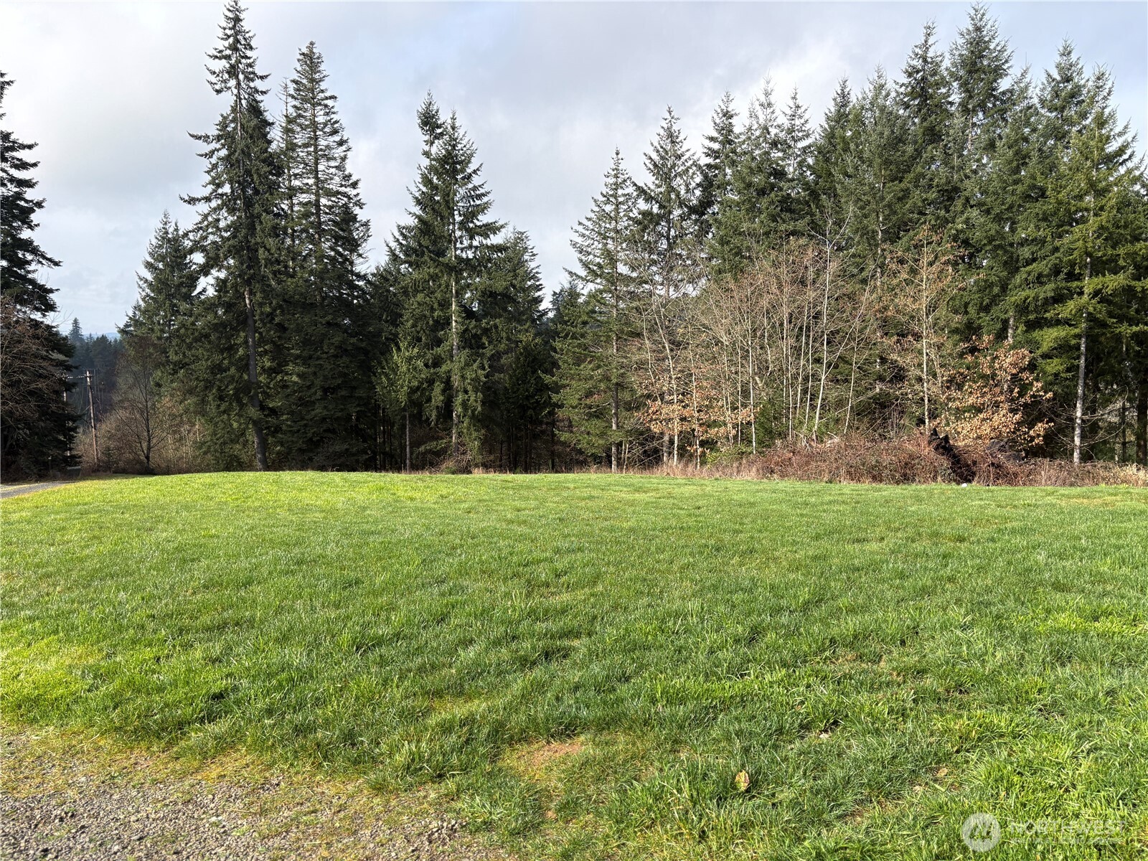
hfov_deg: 67.3
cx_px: 574
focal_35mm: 26
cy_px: 430
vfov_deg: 53.1
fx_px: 862
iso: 50
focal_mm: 5.96
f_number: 1.6
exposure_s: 1/1848
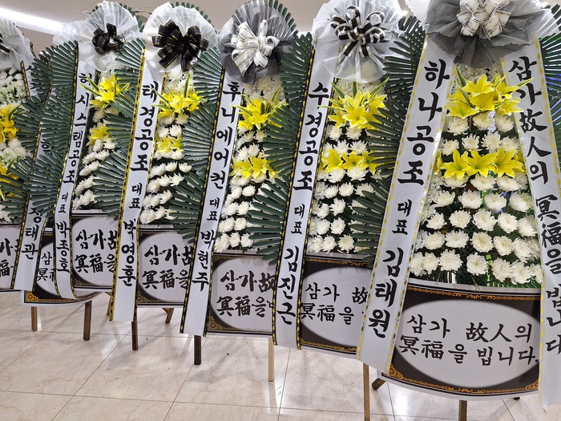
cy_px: 210
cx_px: 280
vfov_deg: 58.9
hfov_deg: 73.9
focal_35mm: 23
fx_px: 373
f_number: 1.8
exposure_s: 1/40
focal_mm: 5.54
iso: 125
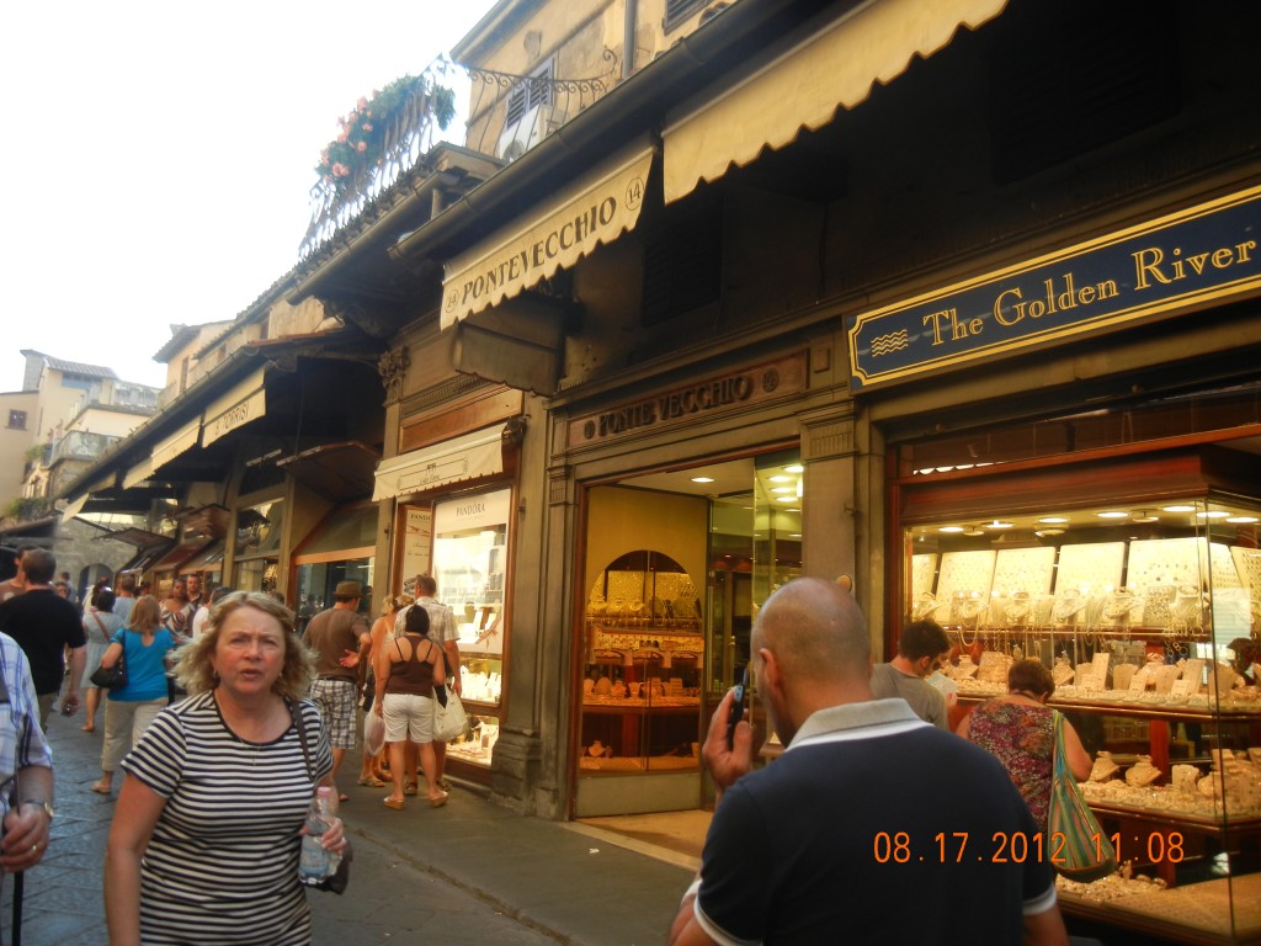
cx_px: 630
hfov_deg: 60.0
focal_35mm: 30
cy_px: 473
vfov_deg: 46.8
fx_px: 1093
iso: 160
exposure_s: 1/191
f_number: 3.5
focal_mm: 5.4
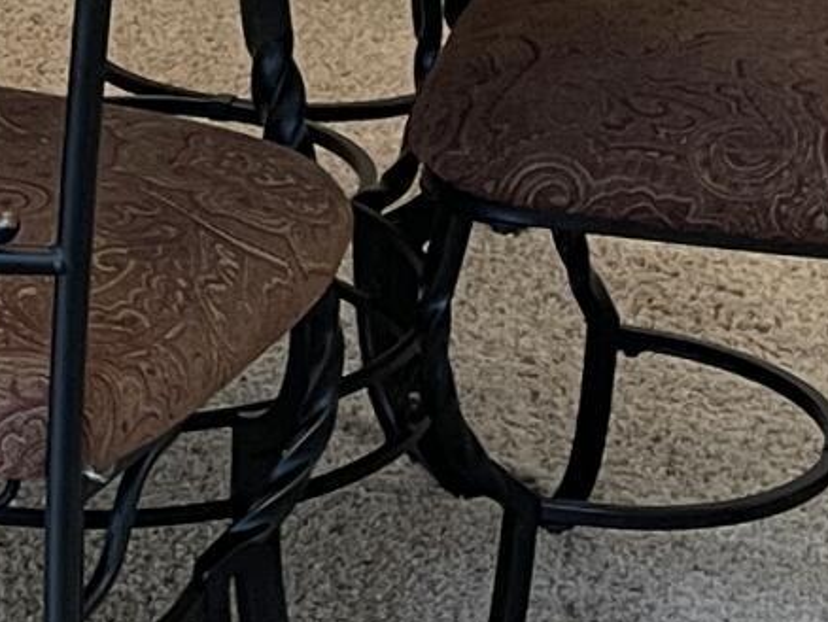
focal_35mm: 178
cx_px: -274
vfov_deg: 8.1
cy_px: -509
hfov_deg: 10.8
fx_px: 4260
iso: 100
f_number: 1.6
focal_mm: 5.1
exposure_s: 1/60
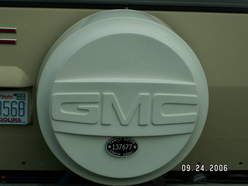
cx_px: 124
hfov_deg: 19.4
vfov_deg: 14.7
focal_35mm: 101
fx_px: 724
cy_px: 93
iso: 50
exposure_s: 1/400
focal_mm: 16.46
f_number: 8
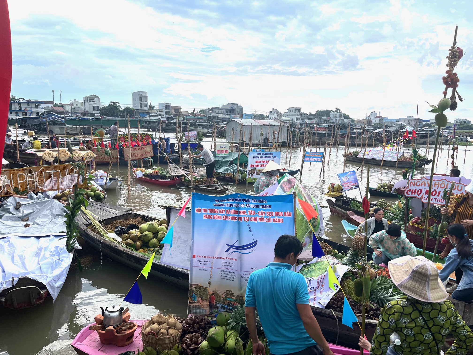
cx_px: 236
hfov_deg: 67.3
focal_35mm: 26
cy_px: 178
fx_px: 355
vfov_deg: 53.1
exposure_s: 1/1497
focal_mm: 5.1
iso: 50
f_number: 1.6
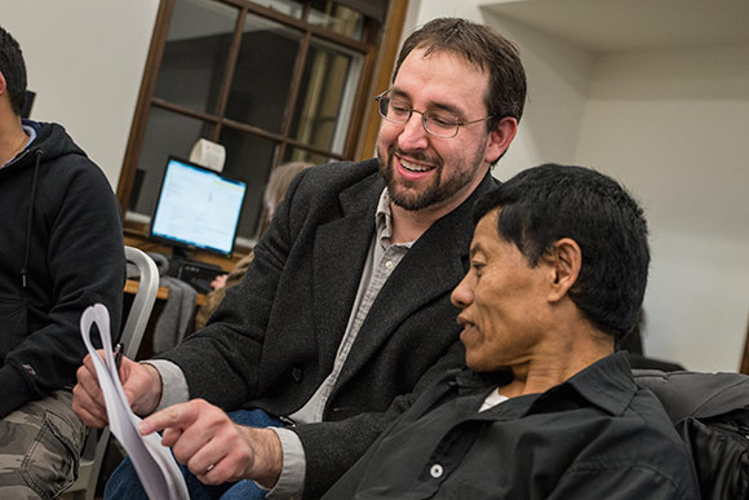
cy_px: 250
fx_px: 874
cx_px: 374
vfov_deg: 31.9
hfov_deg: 46.4
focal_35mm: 42
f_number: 4.8
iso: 1600
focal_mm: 42
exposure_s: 1/180
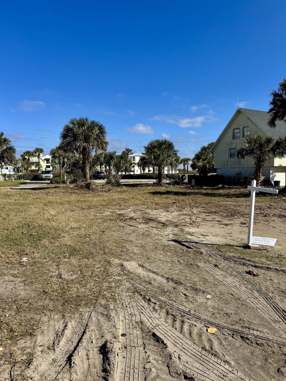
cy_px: 190
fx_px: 264
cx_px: 143
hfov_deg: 56.8
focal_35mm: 24
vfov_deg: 71.6
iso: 80
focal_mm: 6.76
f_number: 1.78
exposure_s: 1/5348
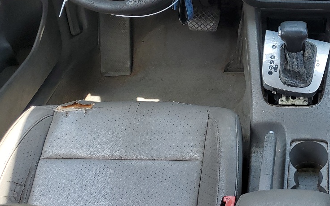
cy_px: 82
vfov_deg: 21.6
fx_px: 539
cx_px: 315
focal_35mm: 60
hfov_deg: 31.9
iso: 50
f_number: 1.5
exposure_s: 1/286
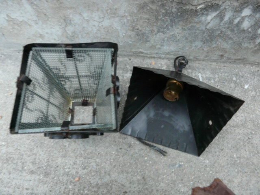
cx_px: 130
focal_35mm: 28
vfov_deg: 49.7
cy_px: 98
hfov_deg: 63.4
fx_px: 210
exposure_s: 1/5
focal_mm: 4.6
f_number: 2.8
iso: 200
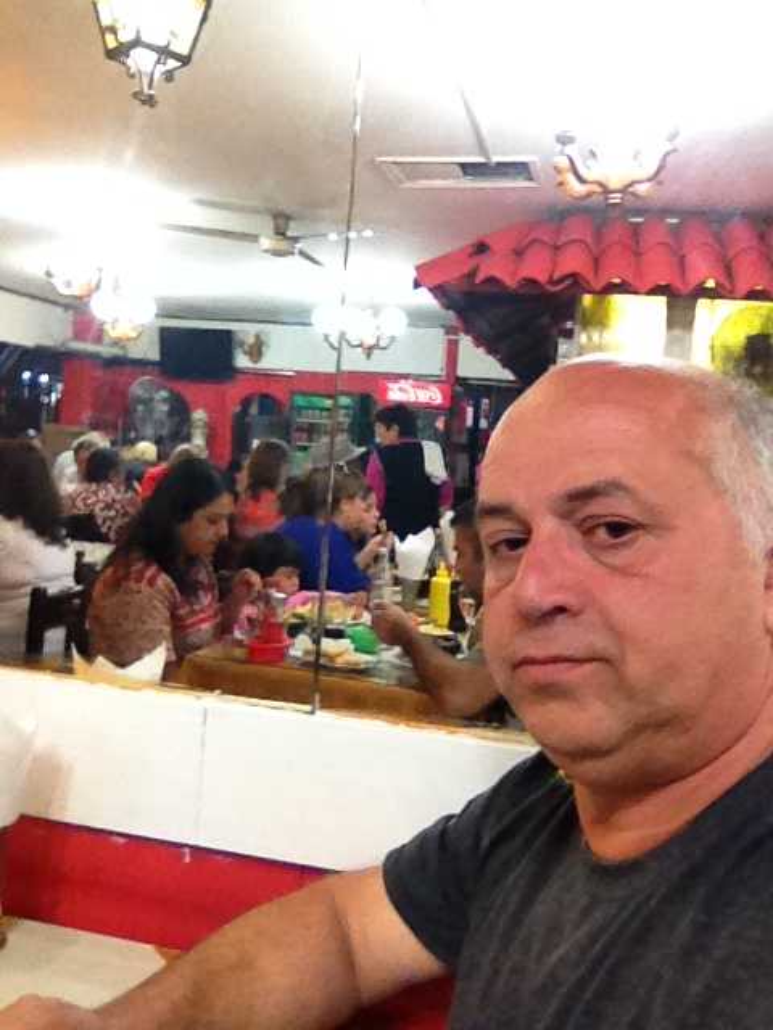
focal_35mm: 35
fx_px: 1042
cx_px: 386
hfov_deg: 40.7
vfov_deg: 52.6
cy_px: 515
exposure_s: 1/30
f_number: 2.4
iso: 400
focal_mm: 1.85
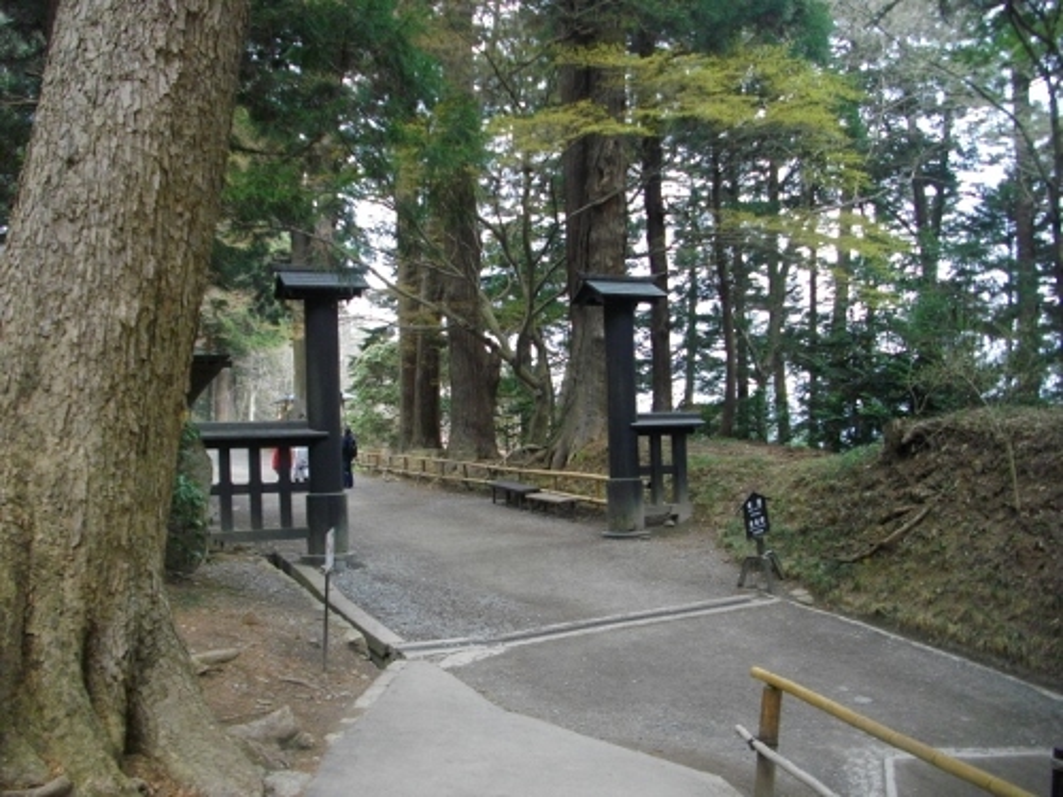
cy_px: 398
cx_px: 532
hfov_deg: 56.8
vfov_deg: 44.2
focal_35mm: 32
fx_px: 983
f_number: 2.9
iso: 253
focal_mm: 5.7
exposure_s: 1/100
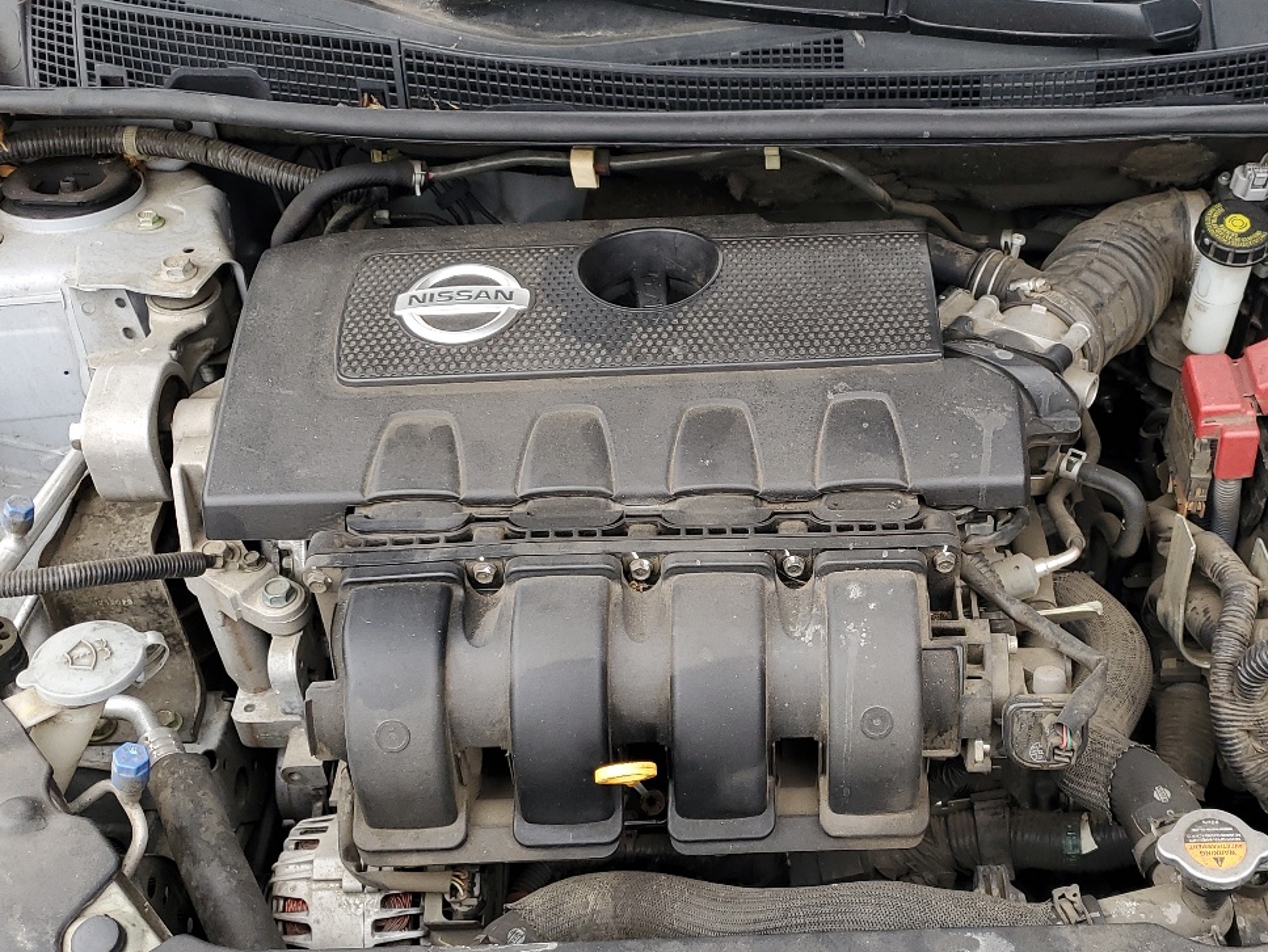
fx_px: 1576
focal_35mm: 43
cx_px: 881
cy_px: 532
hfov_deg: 43.0
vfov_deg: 33.6
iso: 50
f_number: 1.5
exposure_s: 1/278
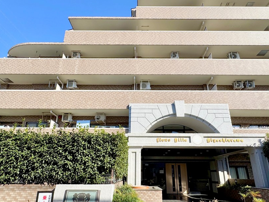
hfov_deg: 76.4
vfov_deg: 60.9
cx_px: 139
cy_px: 114
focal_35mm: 22
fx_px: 171
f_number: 2.2
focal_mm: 2.22
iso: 50
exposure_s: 1/1880
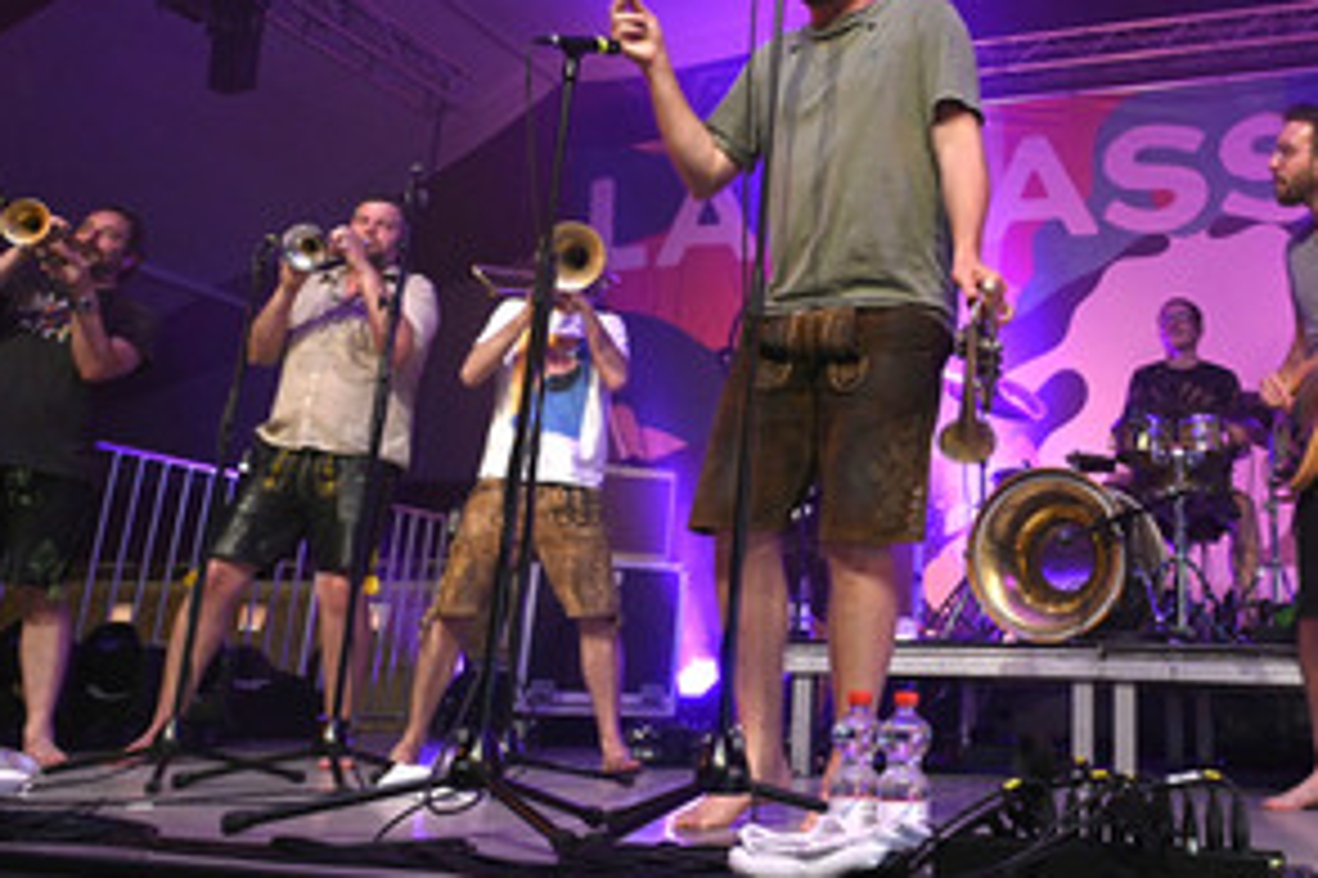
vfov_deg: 35.4
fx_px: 1354
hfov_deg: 50.3
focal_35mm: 37
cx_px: 951
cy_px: 261
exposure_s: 1/60
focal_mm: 24
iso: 3200
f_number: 6.3
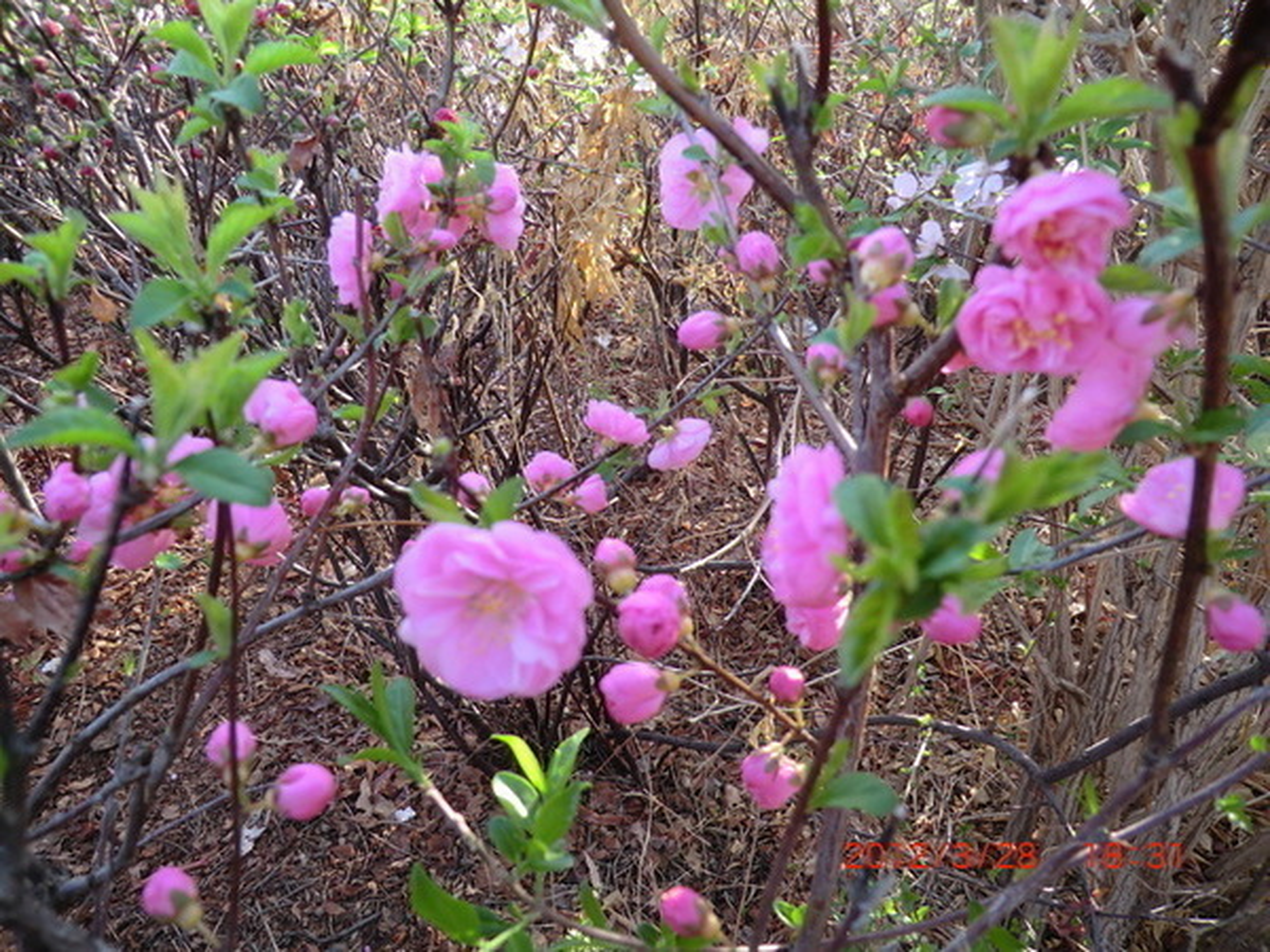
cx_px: 635
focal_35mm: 24
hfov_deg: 71.6
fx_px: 881
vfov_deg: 56.8
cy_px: 476
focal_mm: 4.3
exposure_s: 1/80
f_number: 3.2
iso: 64
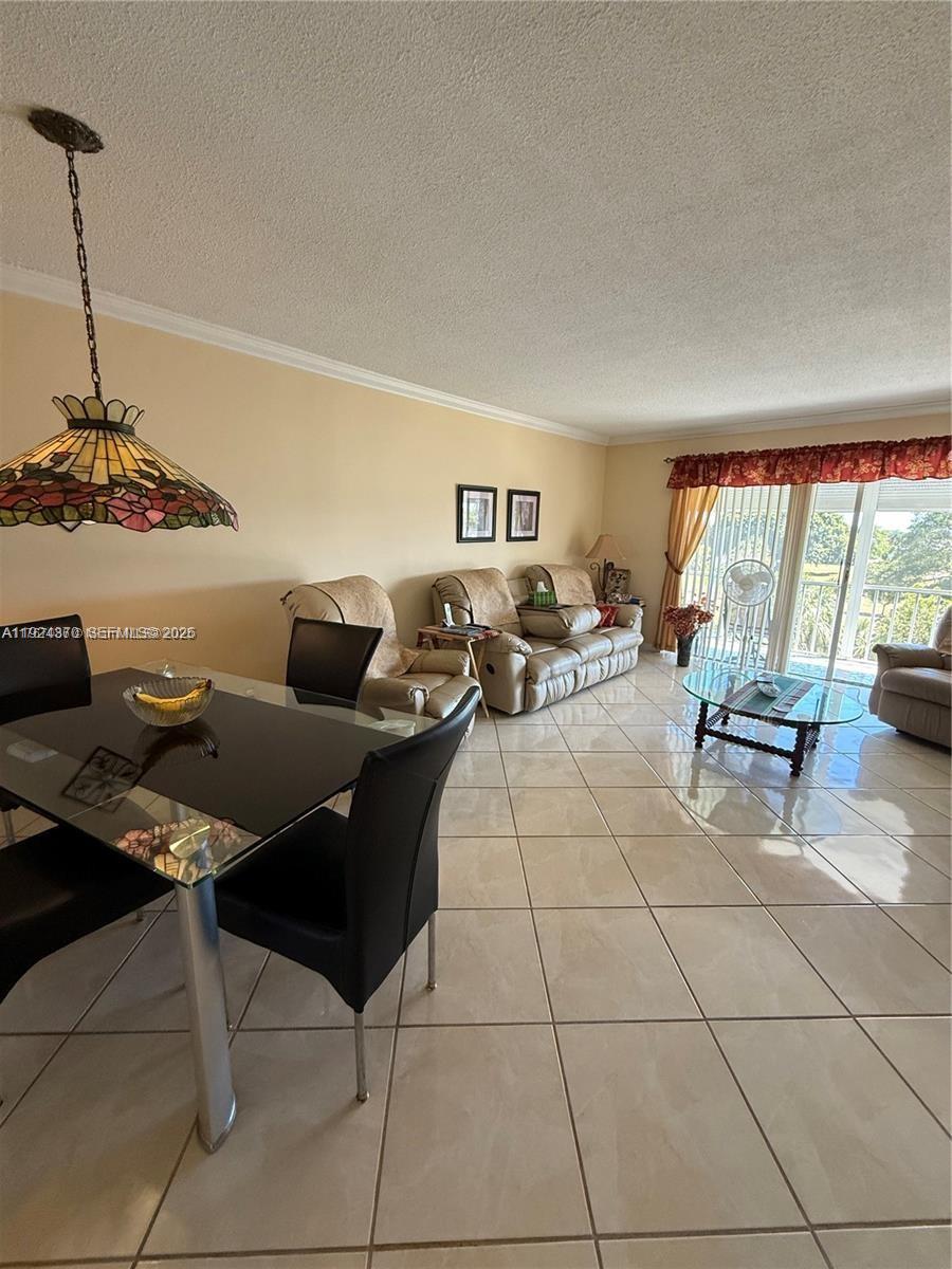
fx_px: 513
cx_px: 476
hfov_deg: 85.7
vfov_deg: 102.1
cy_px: 634
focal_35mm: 14
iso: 320
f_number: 2.2
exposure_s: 1/99
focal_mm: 2.22
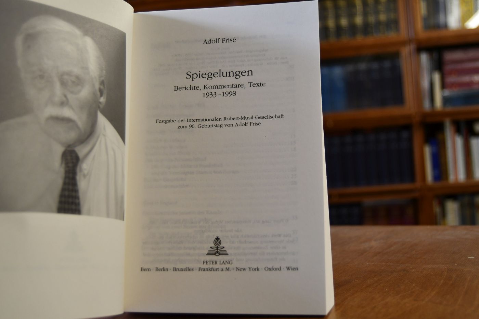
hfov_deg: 46.4
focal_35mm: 42
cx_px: 240
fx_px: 559
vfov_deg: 31.9
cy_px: 160
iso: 800
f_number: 4
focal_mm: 28
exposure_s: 1/125
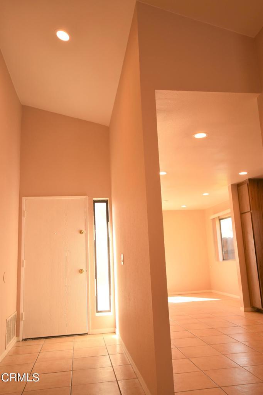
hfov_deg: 43.6
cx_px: 132
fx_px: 329
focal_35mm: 30
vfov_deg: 61.9
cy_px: 198
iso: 250
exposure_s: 1/40
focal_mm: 20
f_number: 5.6
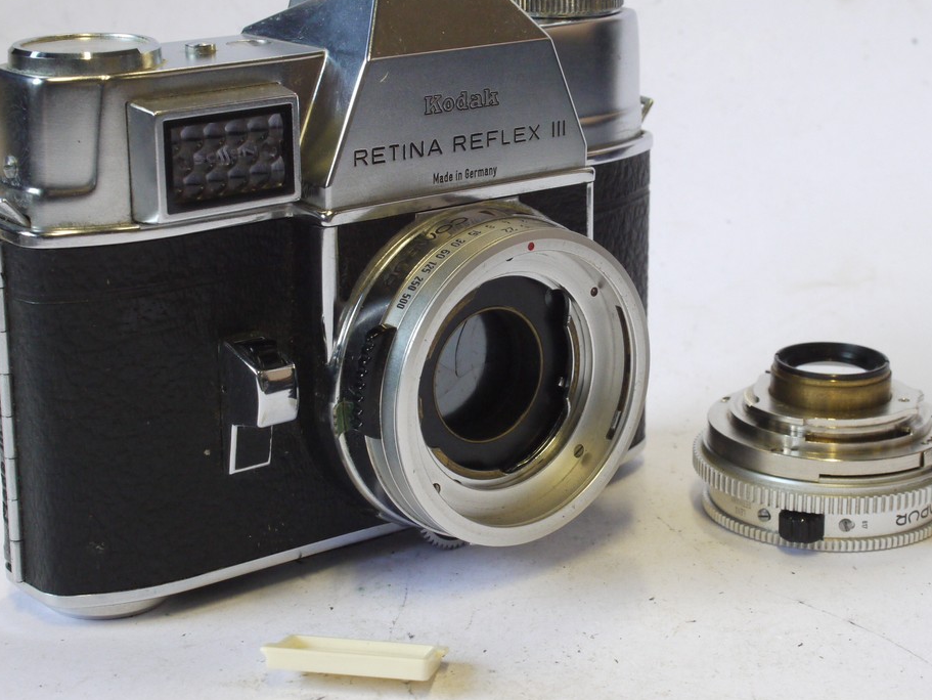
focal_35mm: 79
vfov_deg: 18.7
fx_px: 2128
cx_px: 505
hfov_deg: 24.7
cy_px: 339
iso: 800
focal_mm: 30
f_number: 9
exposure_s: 1/50
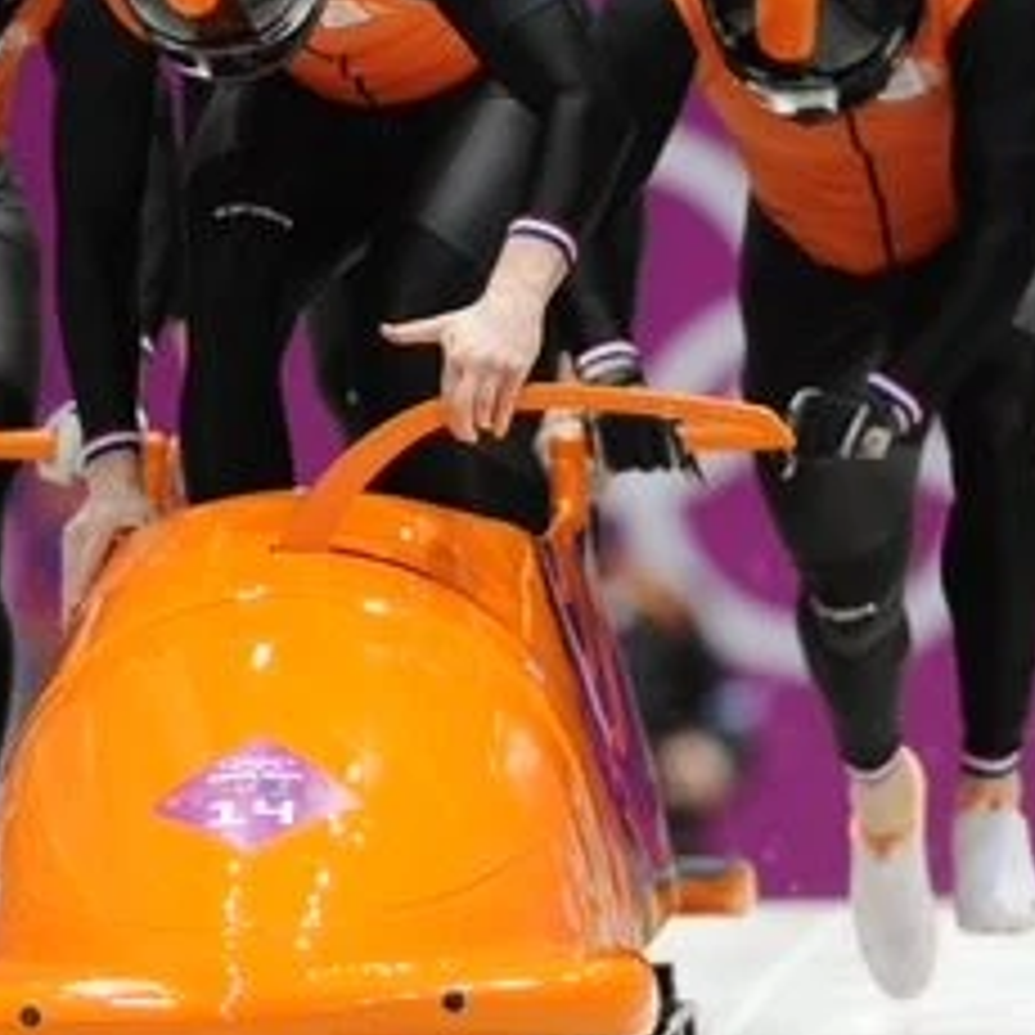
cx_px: 364
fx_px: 32001
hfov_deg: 1.9
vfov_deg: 1.9
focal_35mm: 946
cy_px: 482
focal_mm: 400
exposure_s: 1/1600
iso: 2000
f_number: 3.2
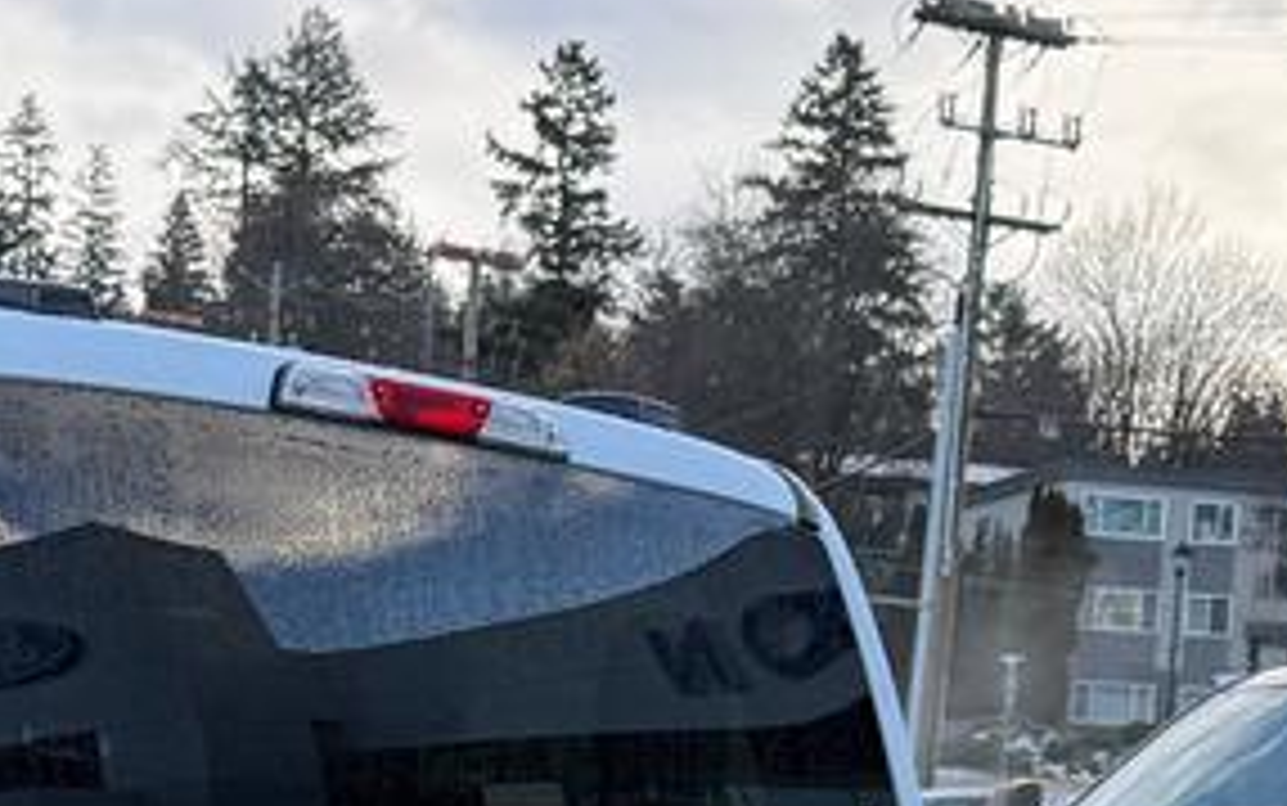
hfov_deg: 18.3
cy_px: 1513
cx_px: 778
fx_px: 4000
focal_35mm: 114
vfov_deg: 10.7
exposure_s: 1/1060
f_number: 1.78
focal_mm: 6.76
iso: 100
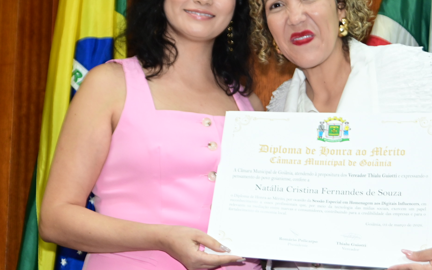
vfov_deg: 10.2
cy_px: 113
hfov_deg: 16.2
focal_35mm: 129
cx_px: 264
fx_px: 1519
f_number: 5.6
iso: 2000
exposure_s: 1/125
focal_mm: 78
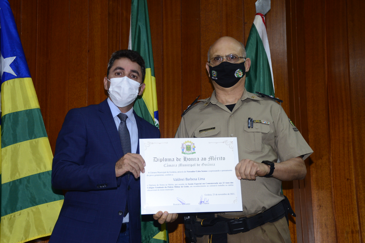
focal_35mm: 65
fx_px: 659
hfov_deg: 30.9
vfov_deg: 20.9
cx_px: 182
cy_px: 122
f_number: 5
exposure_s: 1/125
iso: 1600
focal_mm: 65
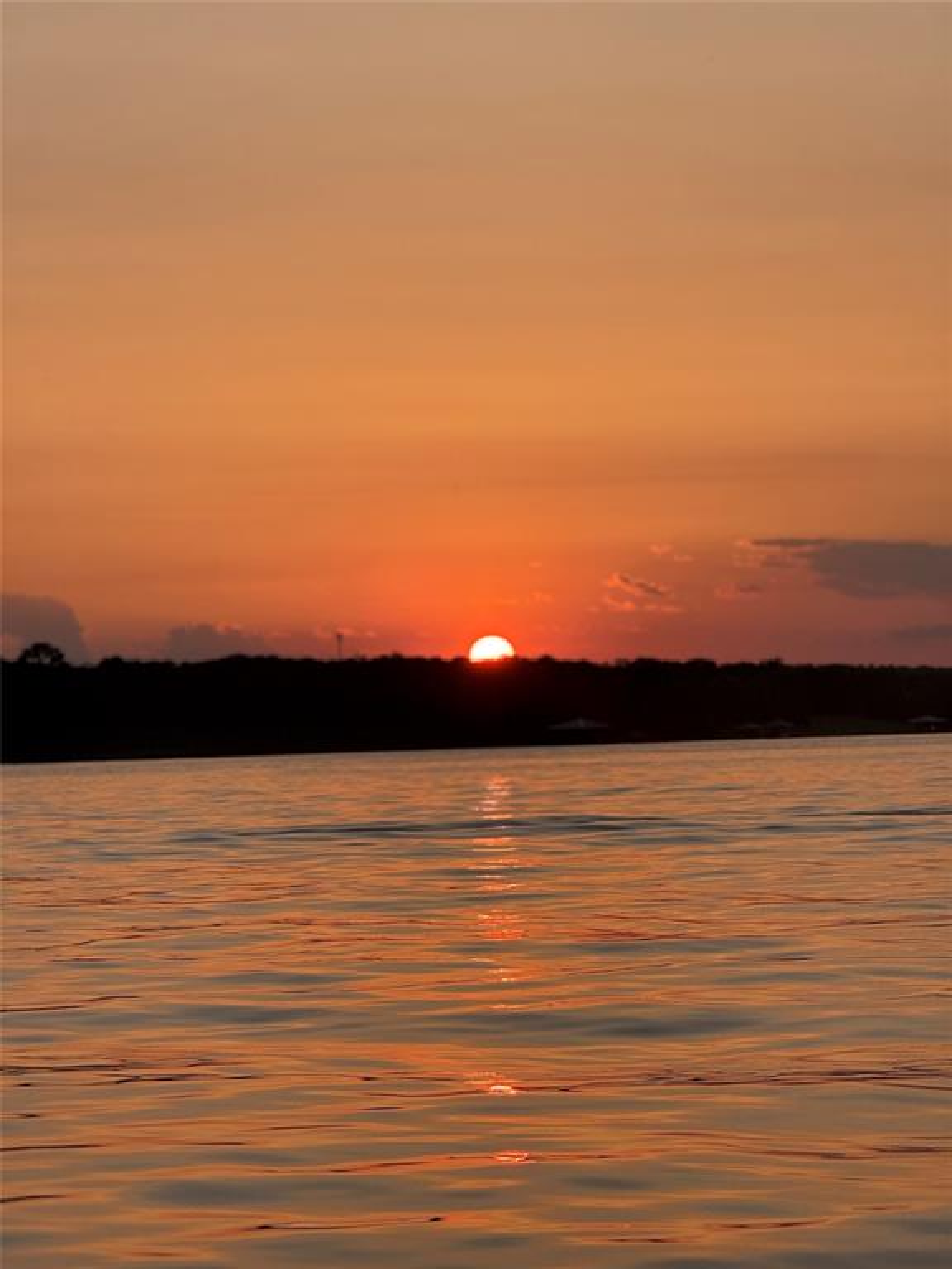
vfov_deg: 16.4
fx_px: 4400
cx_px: 476
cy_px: 634
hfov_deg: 12.3
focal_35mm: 120
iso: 50
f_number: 2.8
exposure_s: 1/550
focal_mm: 15.66
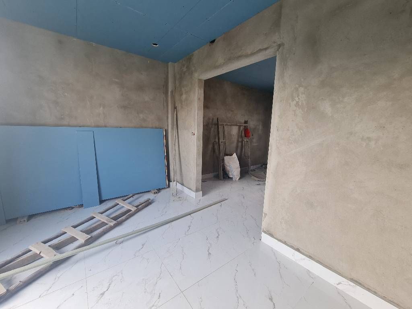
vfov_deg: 89.9
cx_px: 206
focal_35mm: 13
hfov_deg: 106.2
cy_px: 154
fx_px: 155
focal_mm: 2.2
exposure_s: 1/100
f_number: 2.2
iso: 64
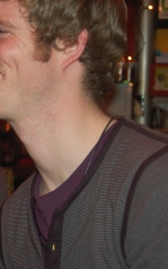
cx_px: -86
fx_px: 790
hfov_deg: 11.6
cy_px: 144
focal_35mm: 108
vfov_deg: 19.3
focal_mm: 28
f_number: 4.2
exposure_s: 1/60
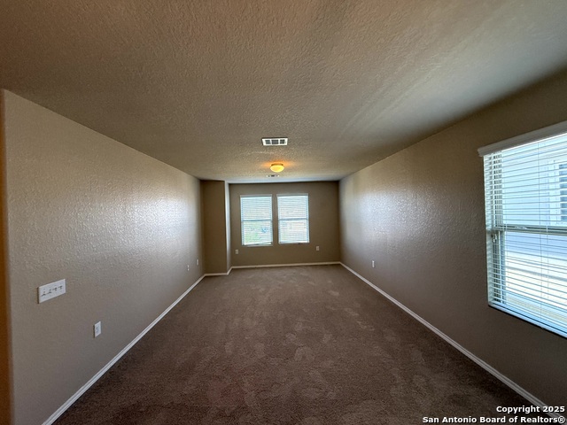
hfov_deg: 102.1
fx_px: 229
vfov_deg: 85.7
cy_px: 212
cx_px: 284
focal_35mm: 14
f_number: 2.2
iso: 320
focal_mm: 2.22
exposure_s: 1/120
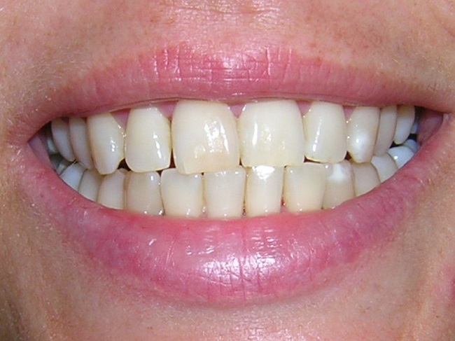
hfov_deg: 51.4
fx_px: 473
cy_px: 170
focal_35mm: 36
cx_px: 228
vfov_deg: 39.6
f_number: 5.2
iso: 100
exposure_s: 1/60.1
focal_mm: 4.7
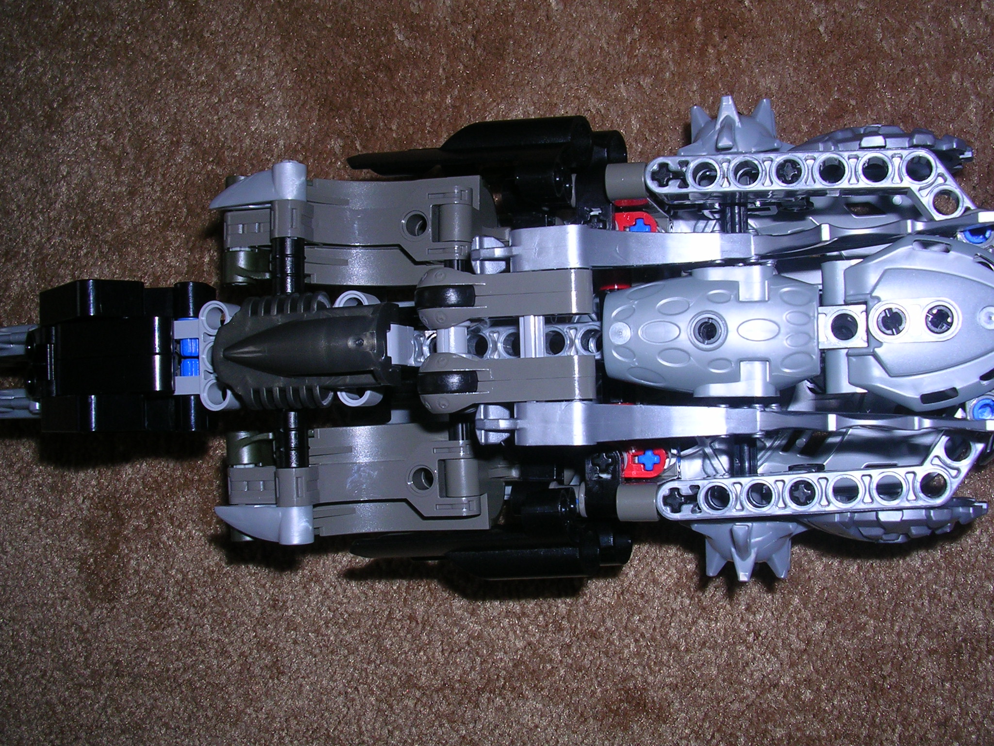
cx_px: 497
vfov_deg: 37.7
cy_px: 373
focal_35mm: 38
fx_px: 1091
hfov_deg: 49.0
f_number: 5.6
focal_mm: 5.8
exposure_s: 1/60.1
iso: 50
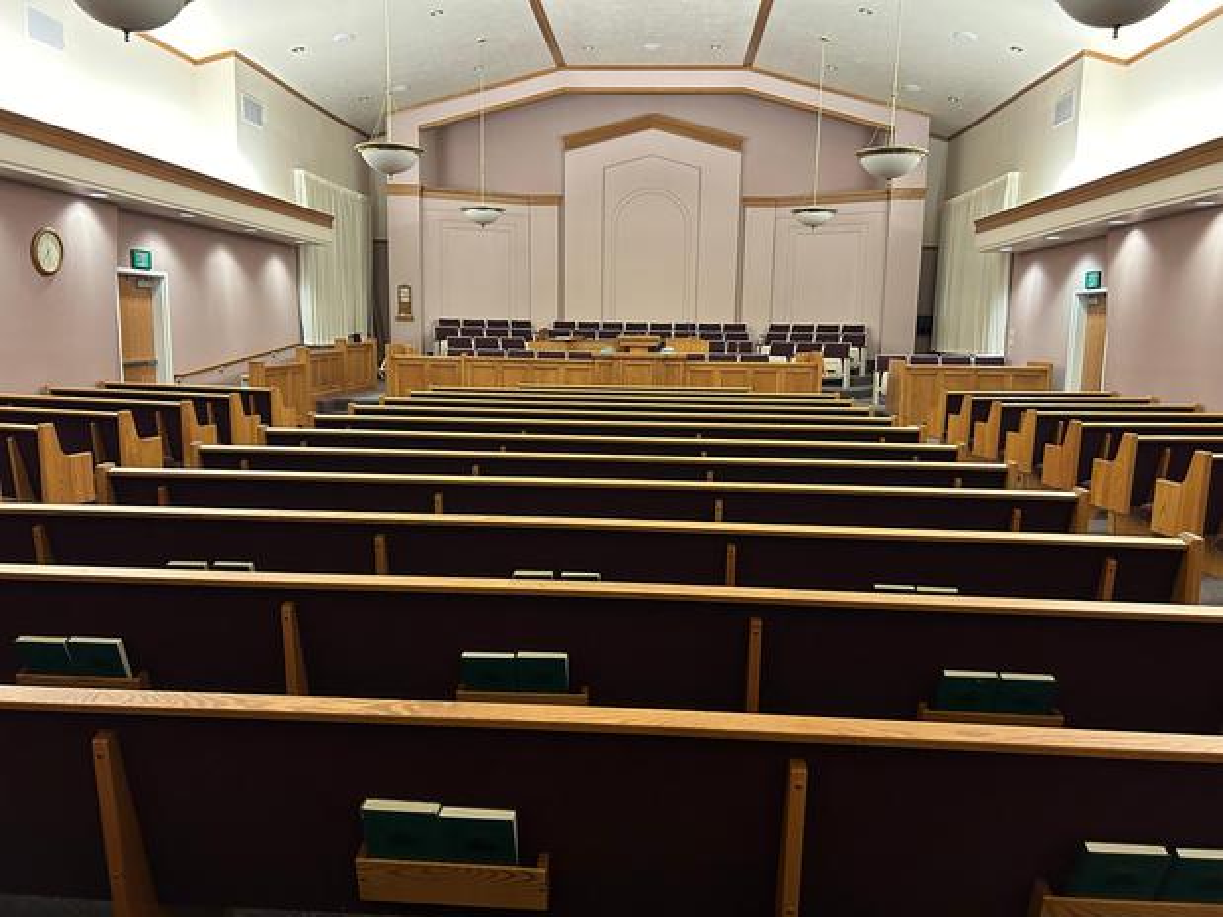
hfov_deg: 67.3
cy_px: 458
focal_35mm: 26
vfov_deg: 53.0
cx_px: 612
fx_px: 918
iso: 400
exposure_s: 1/40
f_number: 1.5
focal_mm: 5.7
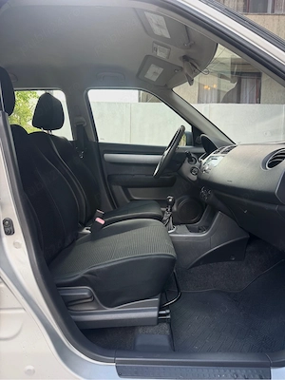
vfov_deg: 71.6
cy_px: 190
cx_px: 142
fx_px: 263
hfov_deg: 56.8
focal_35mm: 24
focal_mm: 6.76
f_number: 1.78
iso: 80
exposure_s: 1/124
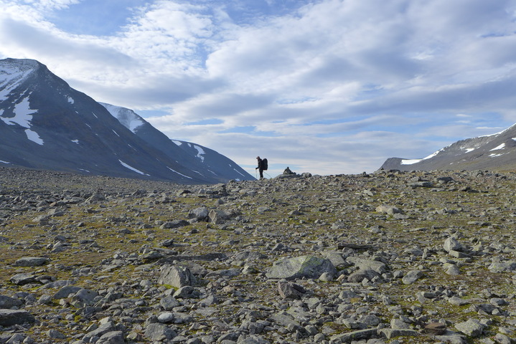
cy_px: 172
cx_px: 258
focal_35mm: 32
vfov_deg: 41.2
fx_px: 459
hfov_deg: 58.7
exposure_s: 1/1600
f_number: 3.2
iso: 125
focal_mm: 6.3
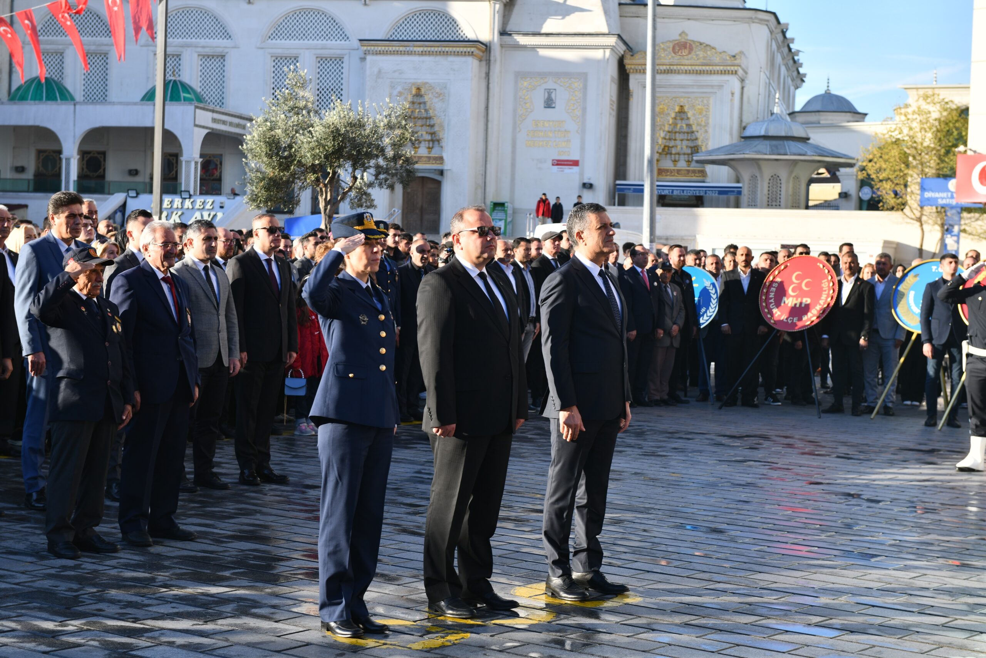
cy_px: 329
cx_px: 493
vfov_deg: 19.5
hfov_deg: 28.8
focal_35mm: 70
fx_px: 1917
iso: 100
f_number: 6.3
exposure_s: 1/250
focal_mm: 70
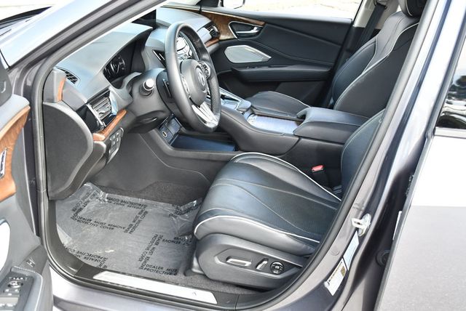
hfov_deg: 53.1
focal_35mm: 36
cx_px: 233
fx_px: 466
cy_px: 156
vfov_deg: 36.9
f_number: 3.5
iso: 640
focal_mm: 18
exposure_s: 1/250
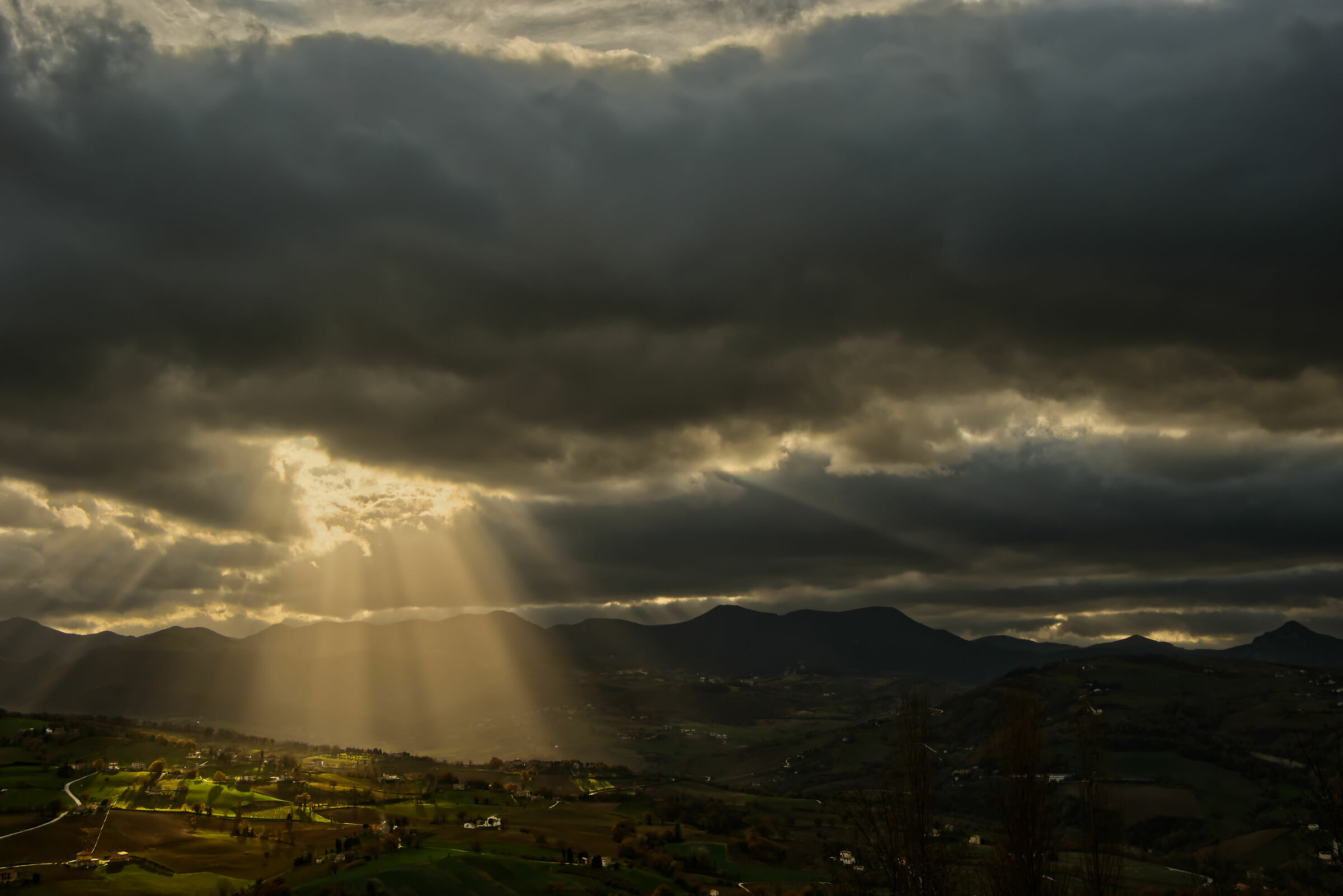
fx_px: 1567
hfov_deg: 46.4
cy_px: 448
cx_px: 672
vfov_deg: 31.9
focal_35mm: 42
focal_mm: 28.8
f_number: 8
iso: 800
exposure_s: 1/1400
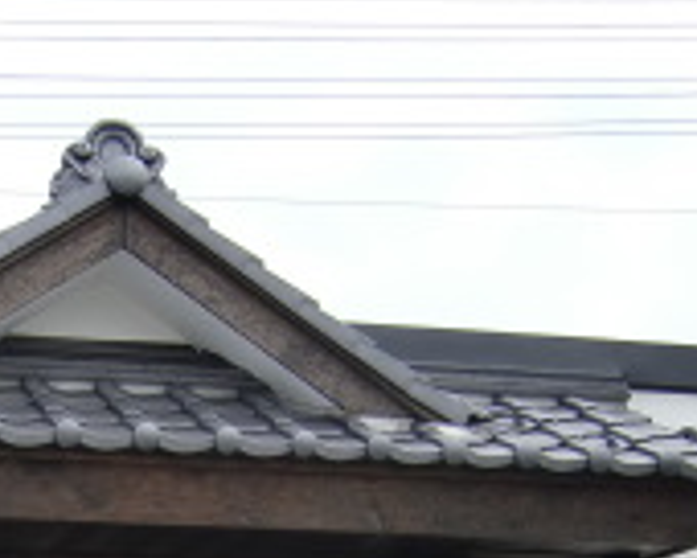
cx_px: 82
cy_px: 792
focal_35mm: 103
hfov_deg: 18.4
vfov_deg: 14.1
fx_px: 2125
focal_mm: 4.9
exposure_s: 1/640
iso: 64
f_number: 2.6
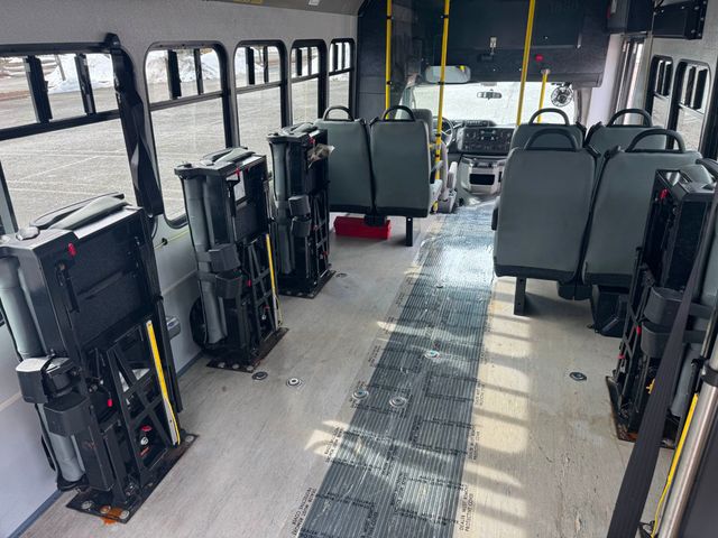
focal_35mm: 24
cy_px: 269
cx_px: 359
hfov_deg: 71.6
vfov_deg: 56.8
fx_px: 498
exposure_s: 1/121
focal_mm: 6.76
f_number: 1.78
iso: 80
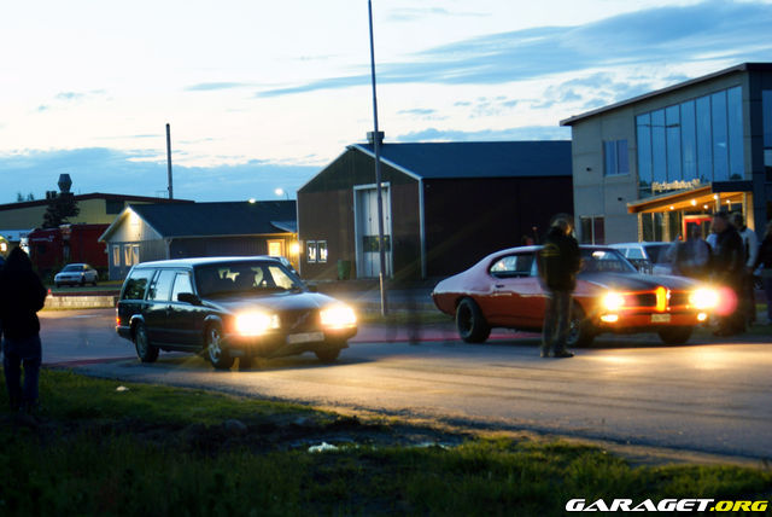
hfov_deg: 19.4
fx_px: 2254
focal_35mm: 105
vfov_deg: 13.1
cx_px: 386
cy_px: 258
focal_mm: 70
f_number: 6.3
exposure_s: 2.5
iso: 400
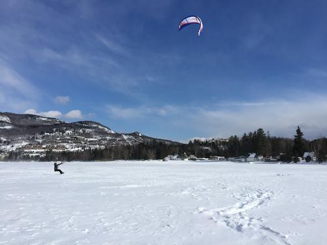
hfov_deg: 61.7
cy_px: 122
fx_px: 274
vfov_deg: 48.2
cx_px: 164
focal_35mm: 29
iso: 32
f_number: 2.2
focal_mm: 4.15
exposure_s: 1/4405
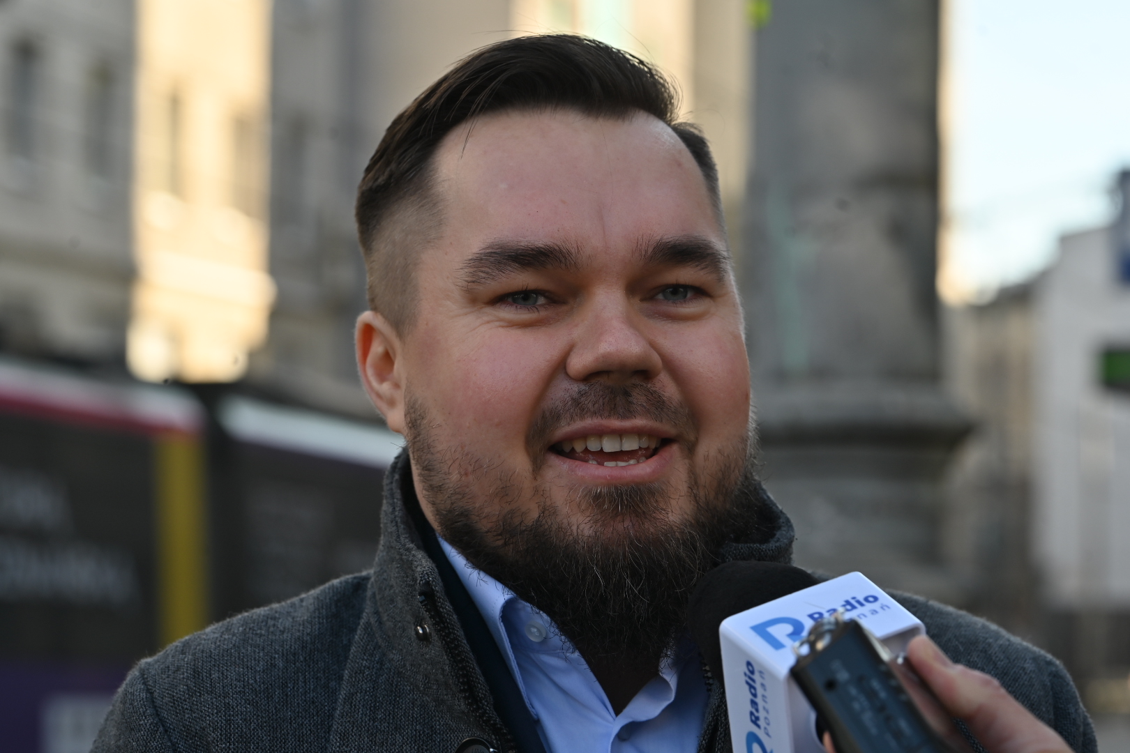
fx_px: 3609
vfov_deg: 11.9
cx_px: 565
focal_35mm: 115
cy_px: 376
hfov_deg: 17.8
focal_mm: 115
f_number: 7.1
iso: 125
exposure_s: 1/160
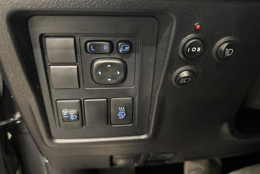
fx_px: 181
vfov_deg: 51.2
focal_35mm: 25
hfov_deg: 71.5
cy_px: 79
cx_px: 130
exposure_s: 1/30
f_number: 1.78
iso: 1600
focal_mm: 6.76
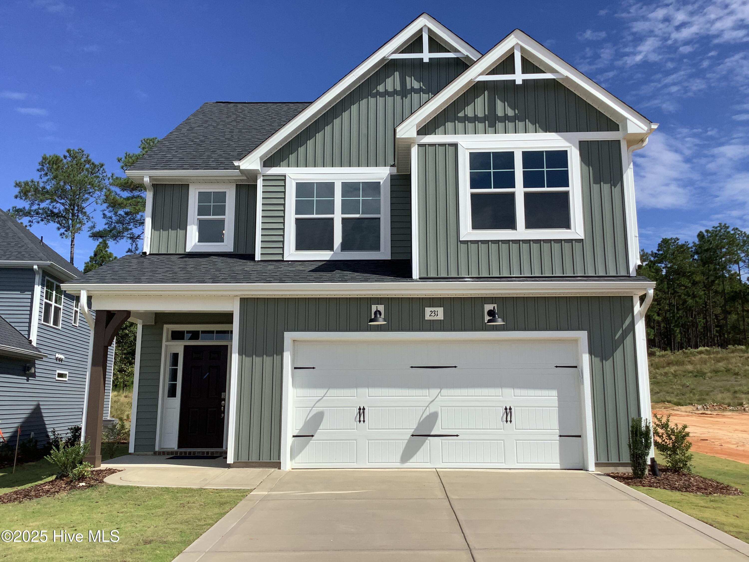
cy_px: 281
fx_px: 671
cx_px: 374
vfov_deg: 45.4
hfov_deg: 58.4
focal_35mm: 31
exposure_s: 1/2092
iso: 25
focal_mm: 3.3
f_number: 2.4
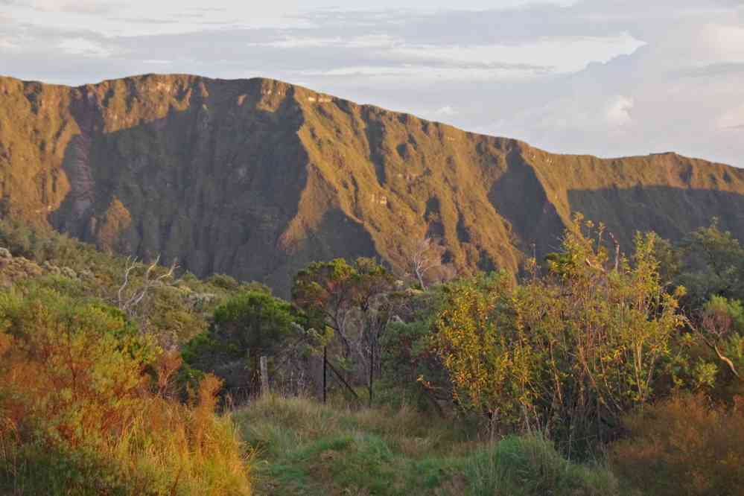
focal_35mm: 58
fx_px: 1203
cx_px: 372
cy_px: 248
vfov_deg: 23.3
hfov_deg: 34.4
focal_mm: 38.8
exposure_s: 1/160
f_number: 5
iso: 3200
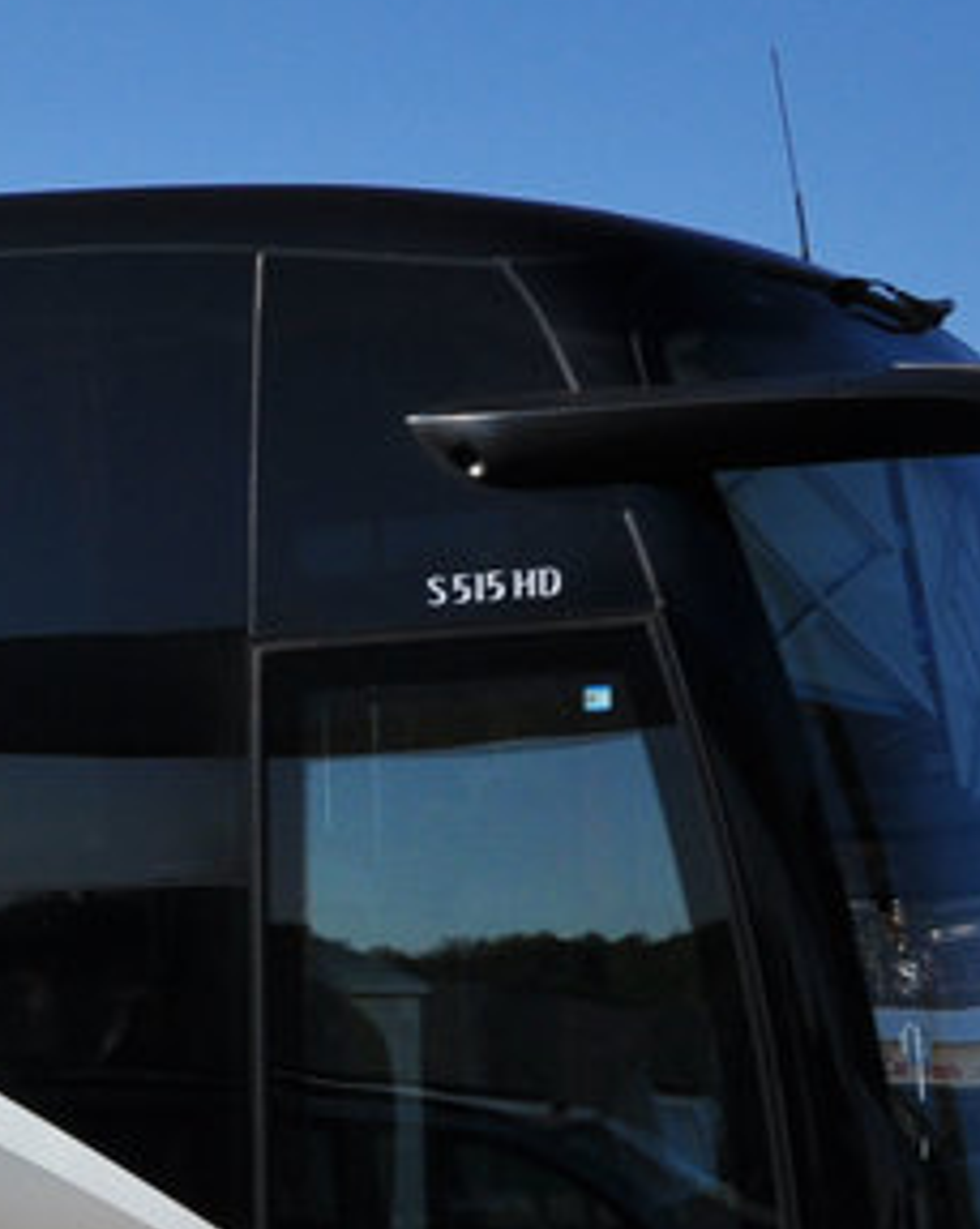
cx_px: -710
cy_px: 850
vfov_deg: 18.1
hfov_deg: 13.3
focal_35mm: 106
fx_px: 3849
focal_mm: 18
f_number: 10
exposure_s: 1/400
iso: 200
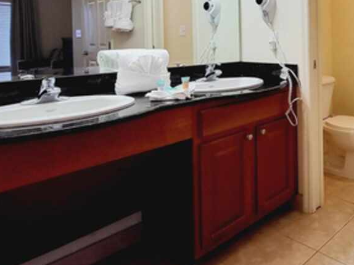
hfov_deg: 52.9
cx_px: 328
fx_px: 296
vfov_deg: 45.4
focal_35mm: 29
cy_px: 47
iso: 125
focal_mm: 1.74
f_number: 2.2
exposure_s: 1/60
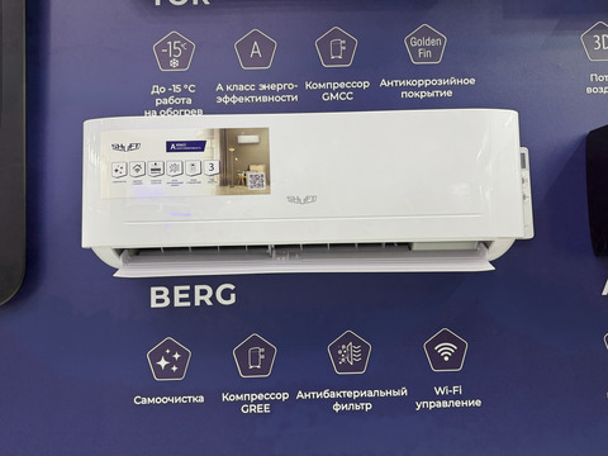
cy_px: 228
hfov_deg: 71.6
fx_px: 422
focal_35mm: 24
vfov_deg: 56.8
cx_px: 304
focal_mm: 6.76
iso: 80
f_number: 1.78
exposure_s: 1/100
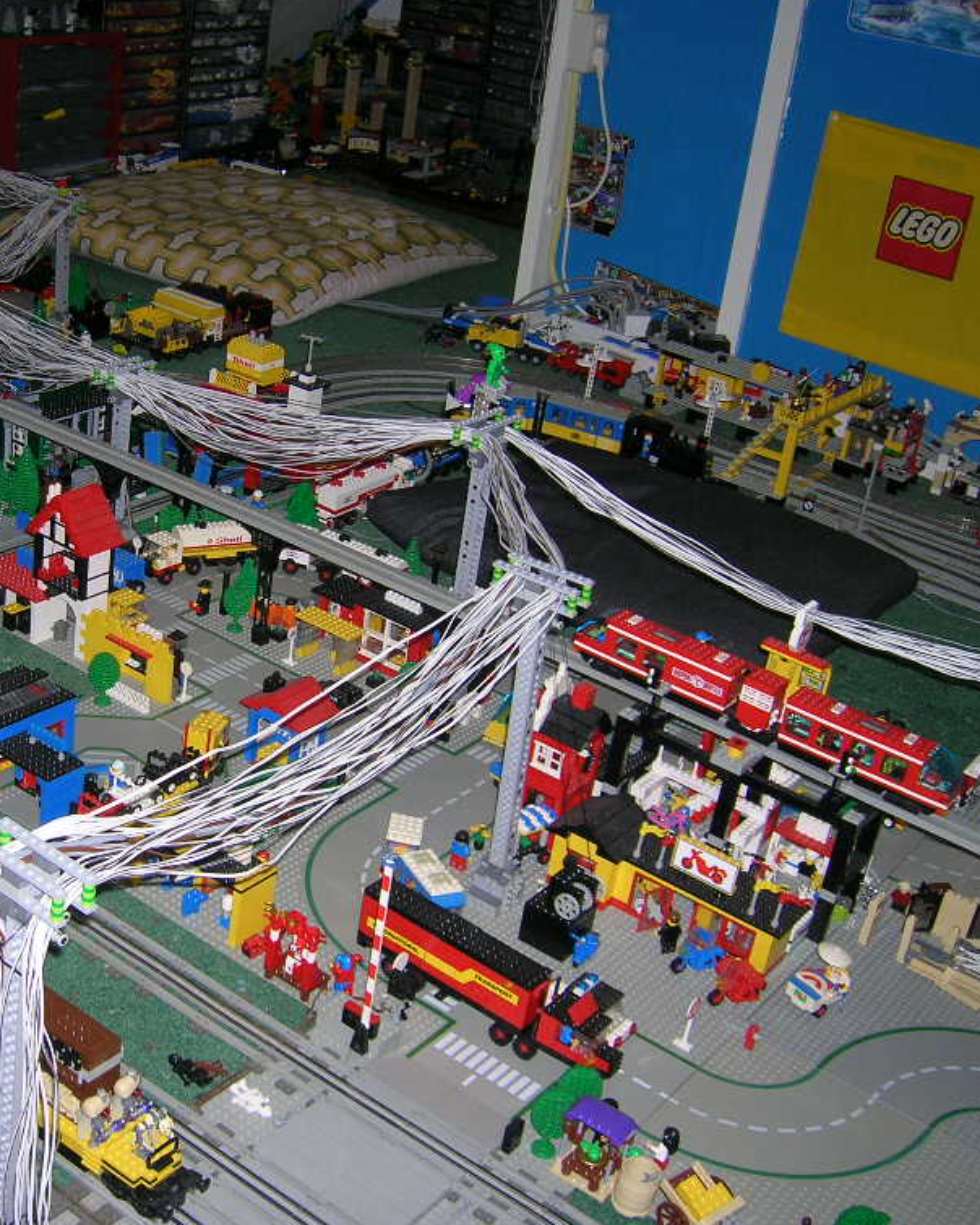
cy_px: 604
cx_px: 261
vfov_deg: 41.2
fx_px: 1631
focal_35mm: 45
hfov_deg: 32.9
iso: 65
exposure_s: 1/60.1
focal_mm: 5.7
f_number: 2.9
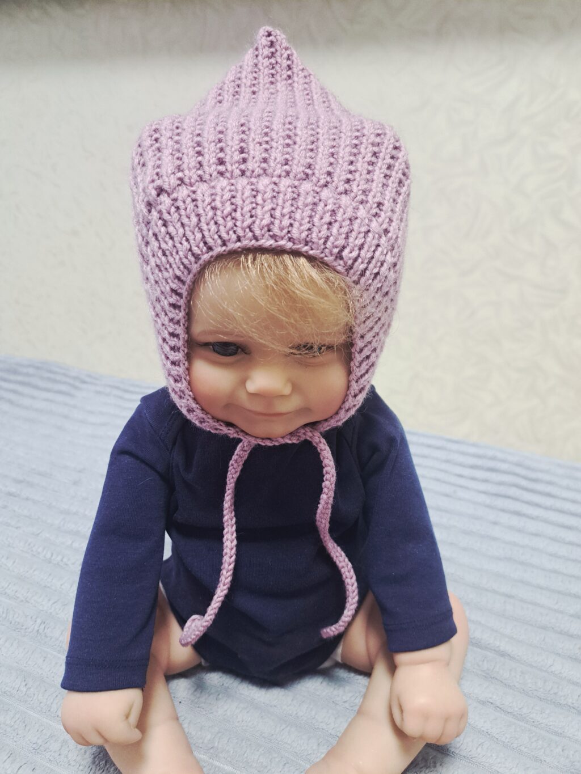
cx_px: 290
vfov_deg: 71.6
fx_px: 537
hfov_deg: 56.8
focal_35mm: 24
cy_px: 387
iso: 400
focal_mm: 5.23
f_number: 1.8
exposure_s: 1/33
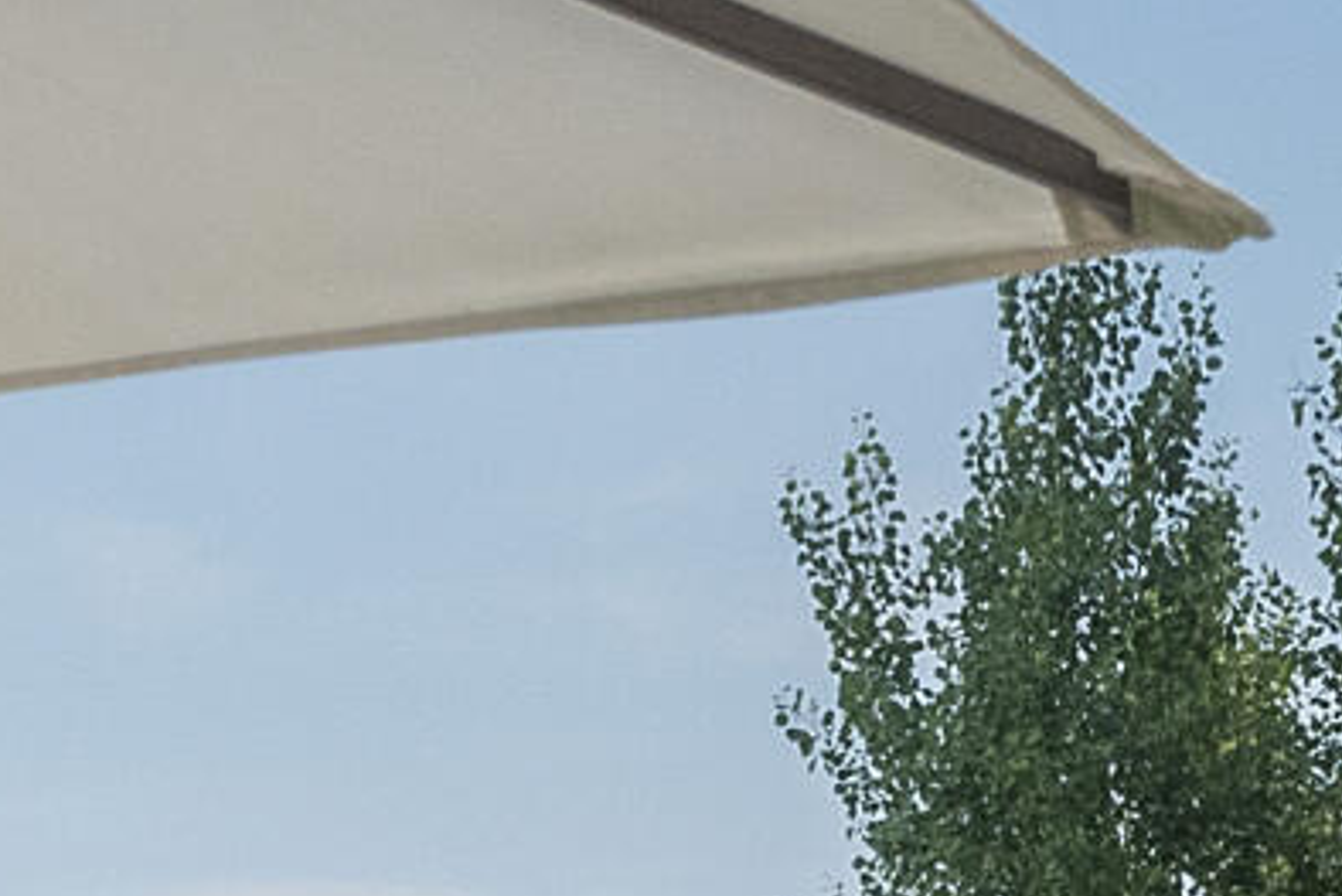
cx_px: 484
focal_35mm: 289
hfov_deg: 7.1
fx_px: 10777
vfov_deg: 4.6
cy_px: 2398
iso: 640
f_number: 16
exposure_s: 1/50
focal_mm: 38
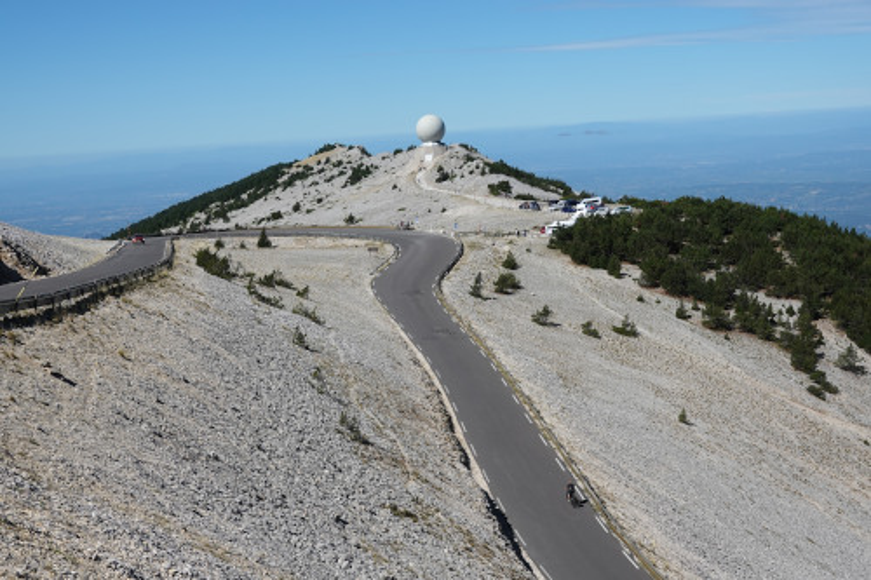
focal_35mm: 60
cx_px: 436
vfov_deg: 22.6
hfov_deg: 33.4
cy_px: 290
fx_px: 1451
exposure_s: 1/1000
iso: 125
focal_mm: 22
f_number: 5.6
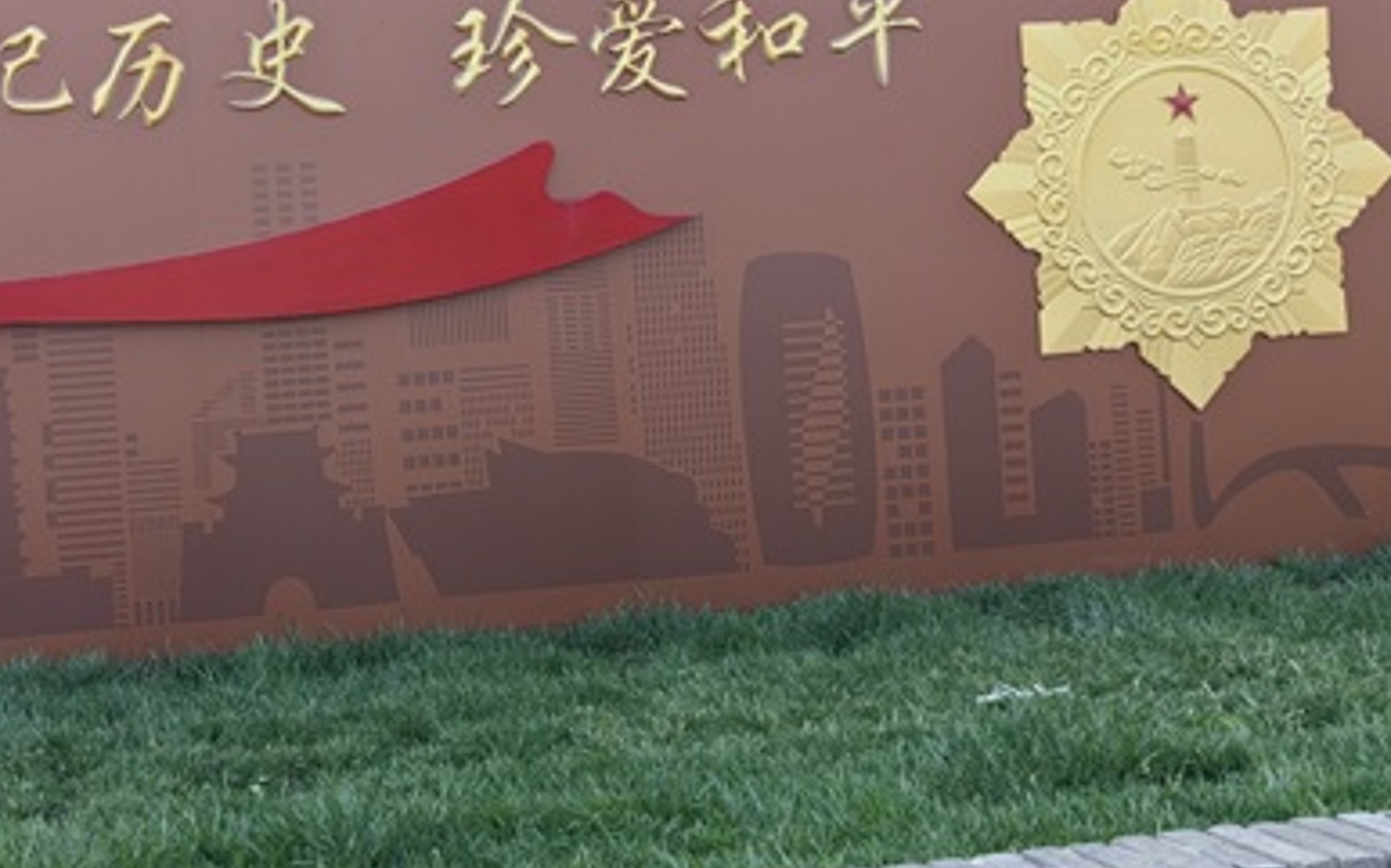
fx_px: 2388
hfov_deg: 31.6
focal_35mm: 63
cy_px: 250
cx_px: 274
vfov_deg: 20.5
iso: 50
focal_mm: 5.72
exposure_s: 1/810
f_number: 2
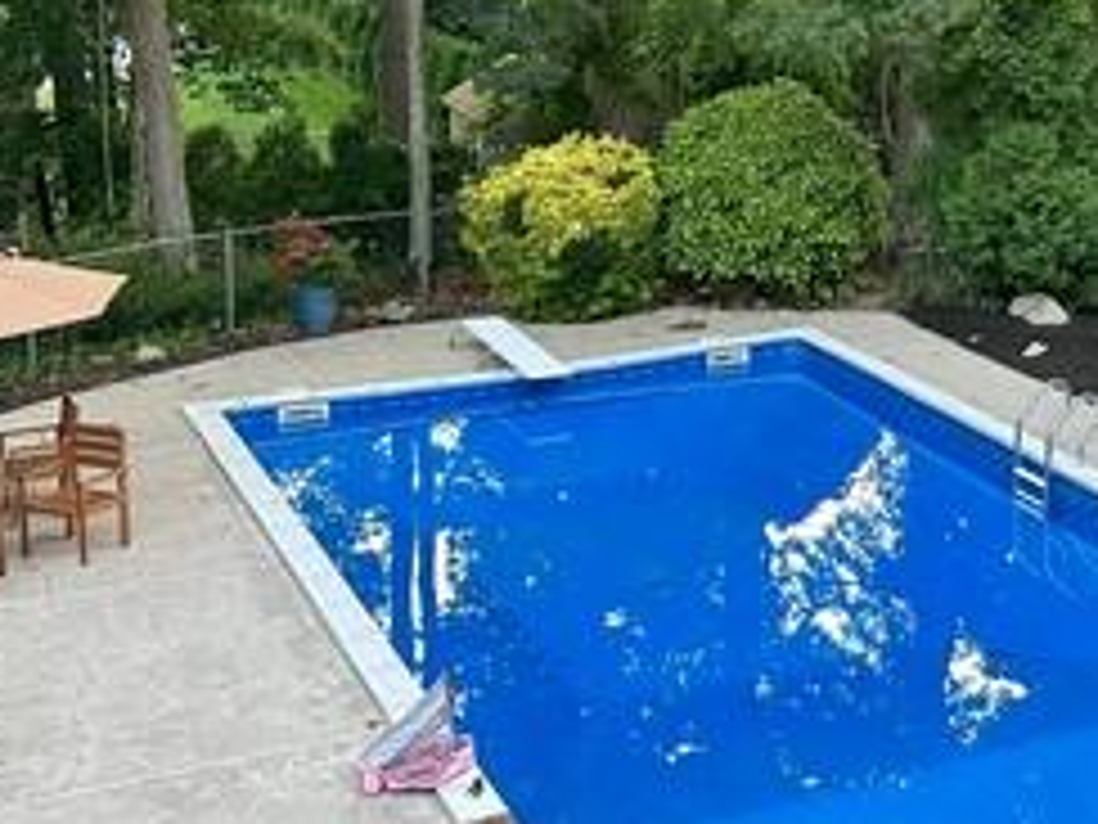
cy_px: 108
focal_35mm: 63
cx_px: 904
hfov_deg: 29.9
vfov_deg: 22.8
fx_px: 1998
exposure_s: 1/121
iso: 200
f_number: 1.78
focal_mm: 6.86
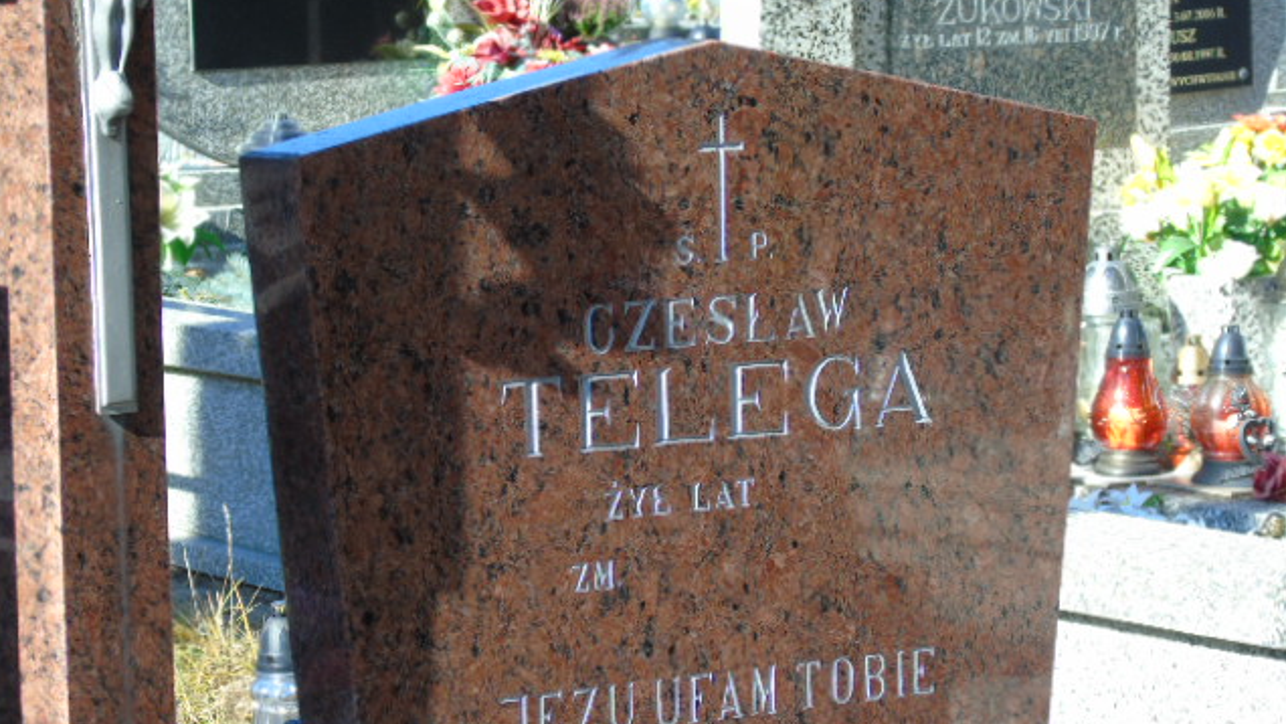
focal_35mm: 136
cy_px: 423
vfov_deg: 8.9
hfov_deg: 15.8
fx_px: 4638
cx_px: 641
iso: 80
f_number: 4.6
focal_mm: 22
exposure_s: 1/125
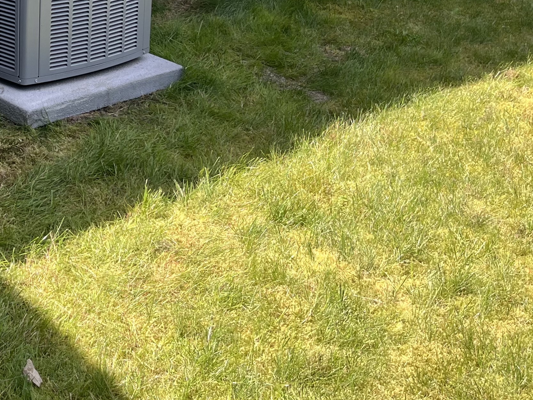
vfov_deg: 22.0
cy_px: -42
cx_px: -46
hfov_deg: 28.1
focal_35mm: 63
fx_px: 970
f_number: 1.6
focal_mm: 5.1
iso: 50
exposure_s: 1/569
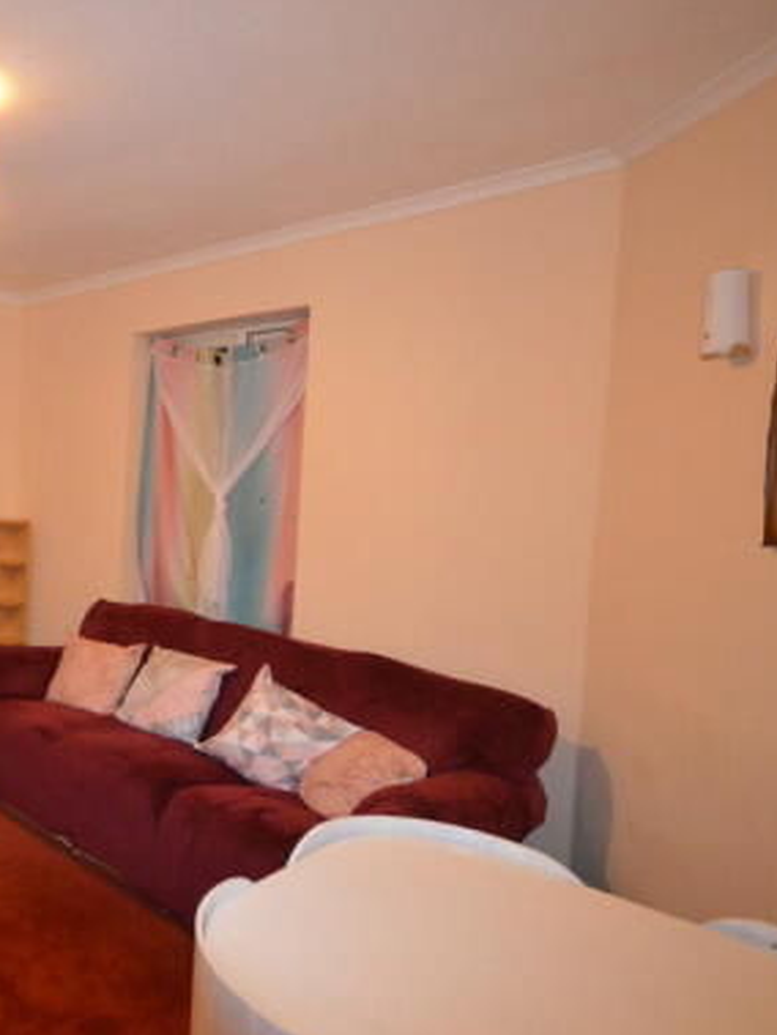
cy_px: 520
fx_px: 747
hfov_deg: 44.2
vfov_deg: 69.4
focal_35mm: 25
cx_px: -47
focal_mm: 10
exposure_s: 1/60
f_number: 4
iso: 2000
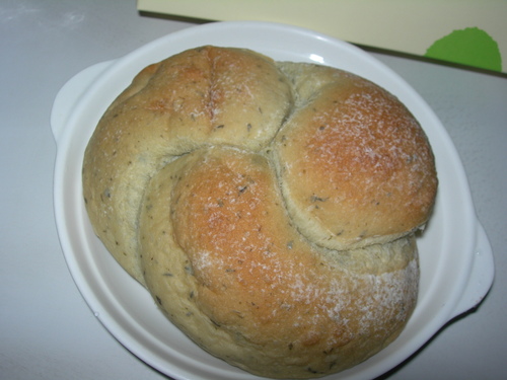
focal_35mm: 38
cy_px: 190
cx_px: 254
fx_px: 557
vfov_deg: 37.7
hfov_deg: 49.0
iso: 50
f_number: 4.8
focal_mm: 7.8
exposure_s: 1/60.1
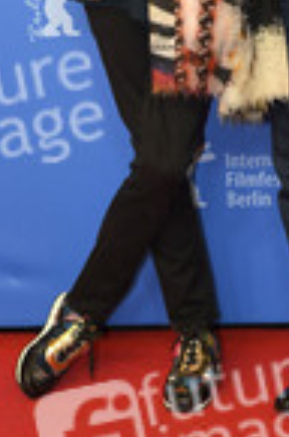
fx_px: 1875
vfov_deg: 13.1
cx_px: 277
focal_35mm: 155
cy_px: -27
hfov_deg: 8.8
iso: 1000
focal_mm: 56
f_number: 4.5
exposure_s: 1/400
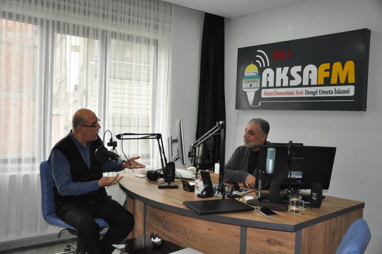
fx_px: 350
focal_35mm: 33
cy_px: 127
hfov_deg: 57.2
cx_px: 191
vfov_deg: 39.9
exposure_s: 1/100
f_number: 3.8
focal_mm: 22
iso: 800
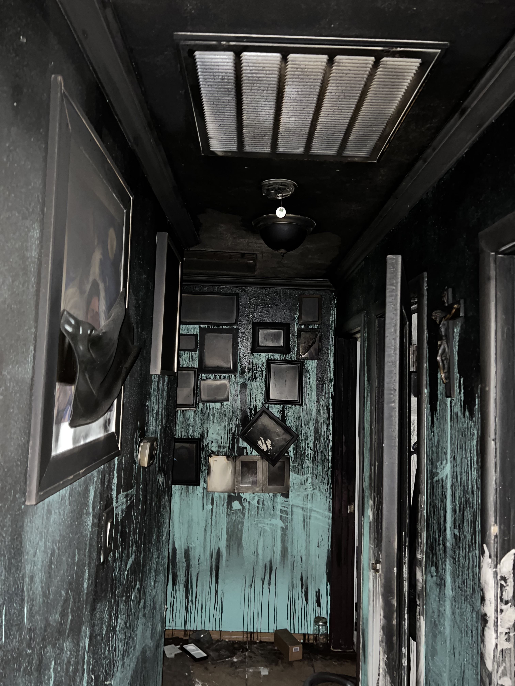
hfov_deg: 53.1
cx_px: 258
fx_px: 516
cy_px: 343
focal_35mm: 26
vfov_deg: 67.3
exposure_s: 1/4
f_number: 1.5
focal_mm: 5.7
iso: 400
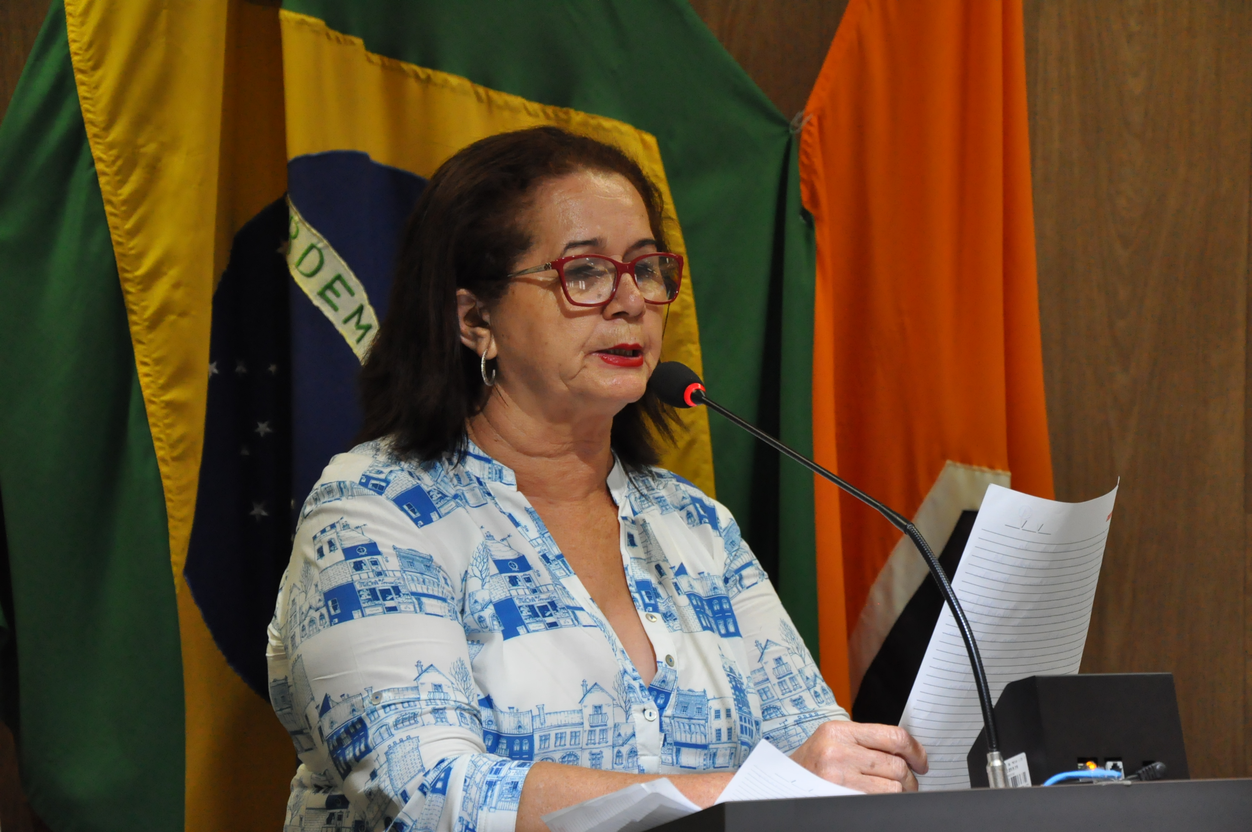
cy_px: 416
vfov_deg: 12.1
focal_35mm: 112
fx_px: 3908
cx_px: 626
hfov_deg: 18.2
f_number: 5.6
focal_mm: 75
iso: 2000
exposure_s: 1/125
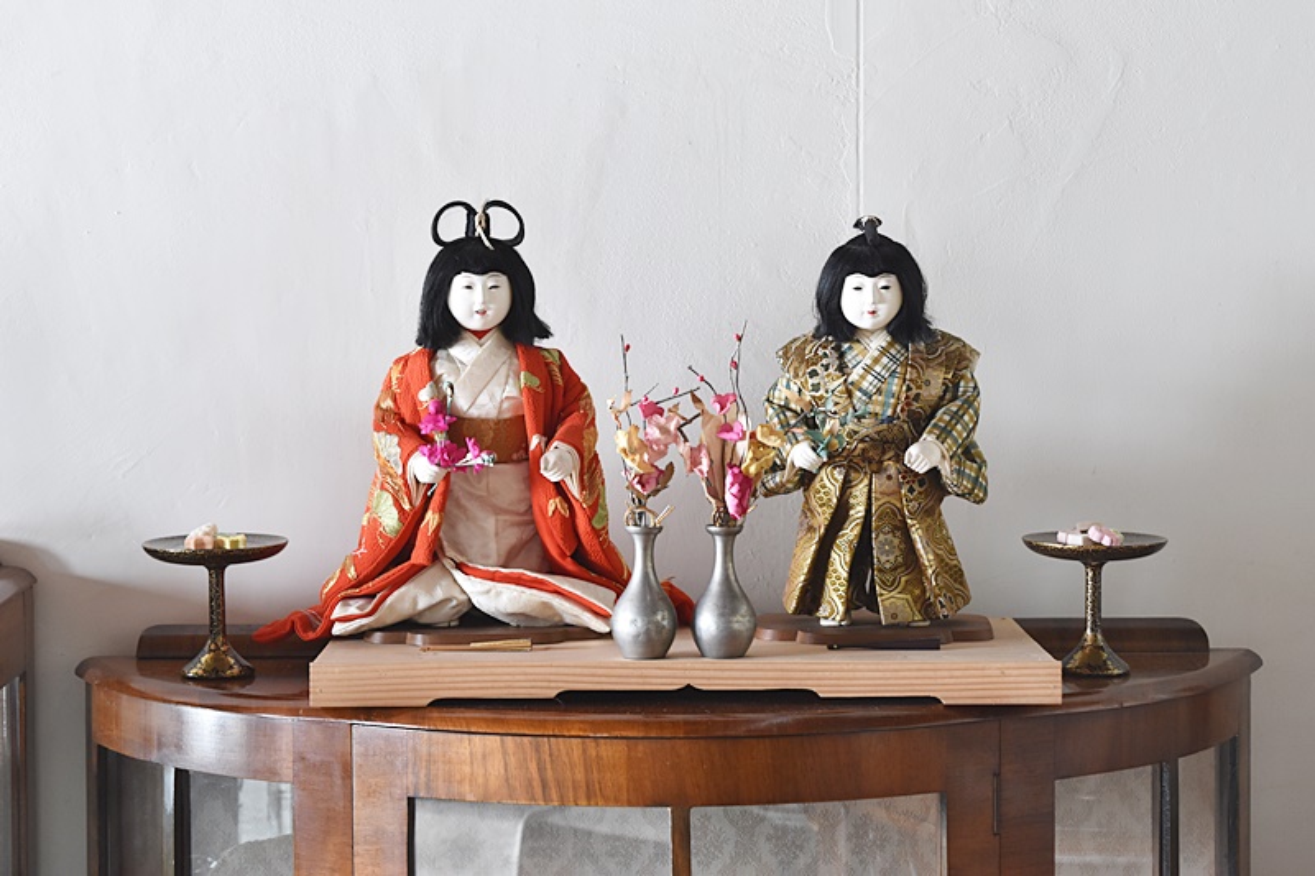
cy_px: 438
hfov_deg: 24.6
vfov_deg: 16.5
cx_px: 658
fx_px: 3013
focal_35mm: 82
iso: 800
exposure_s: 1/2
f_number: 5.6
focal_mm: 55
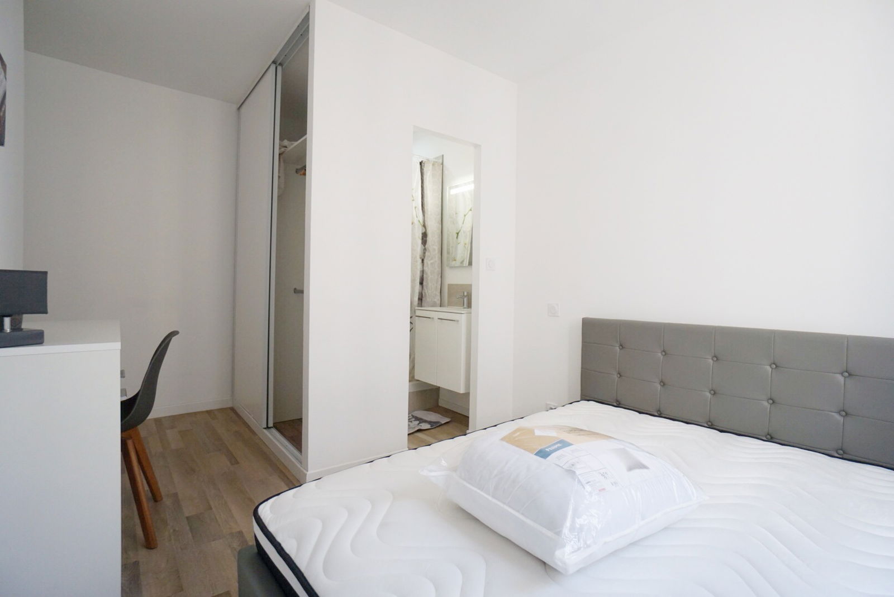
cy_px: 298
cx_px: 447
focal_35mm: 16
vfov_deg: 72.1
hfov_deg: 94.9
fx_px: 410
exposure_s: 1/160
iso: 400
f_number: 4
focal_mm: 11
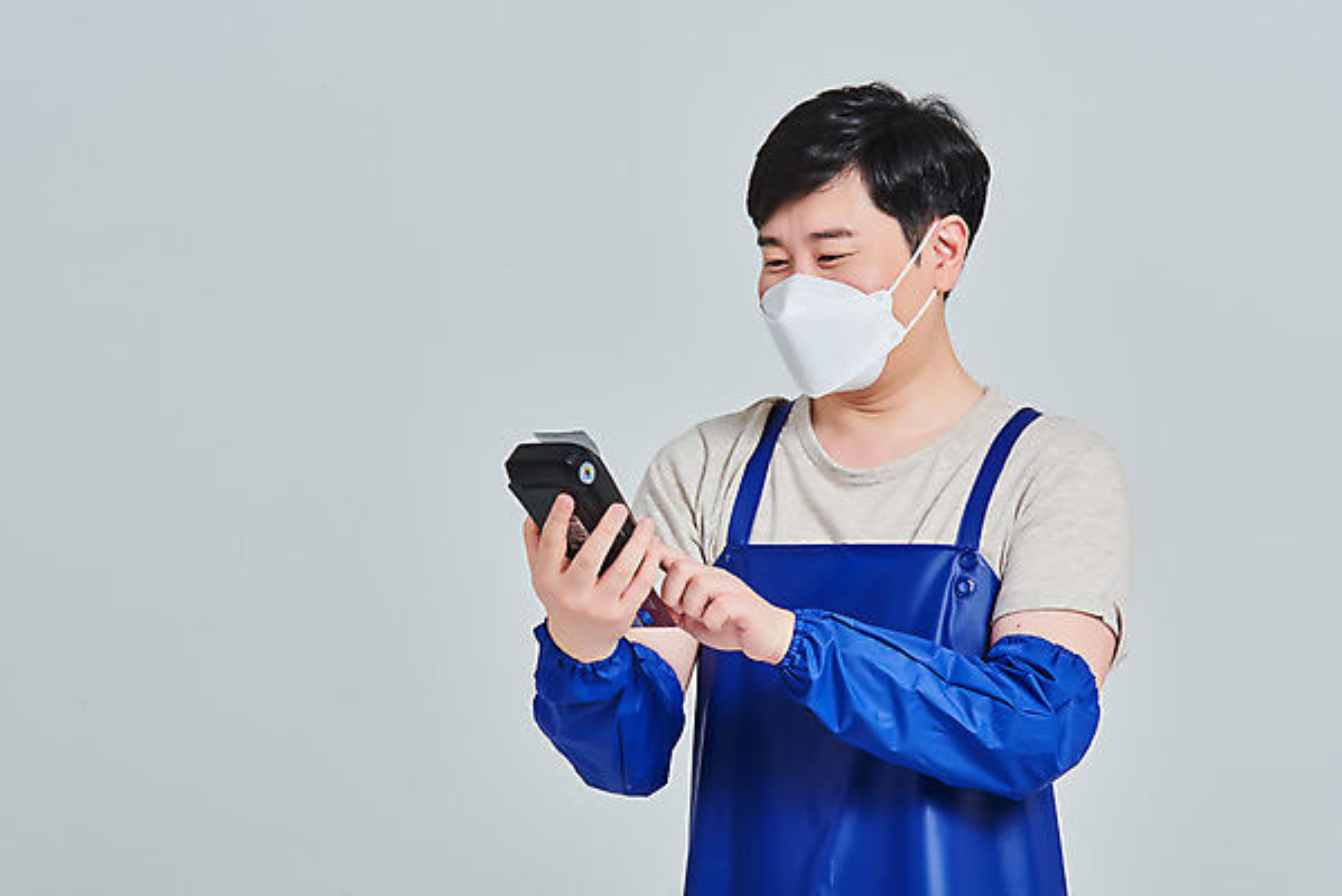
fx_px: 5035
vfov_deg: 10.2
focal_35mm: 135
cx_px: 671
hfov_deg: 15.2
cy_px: 448
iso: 100
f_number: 14
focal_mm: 135
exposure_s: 1/125
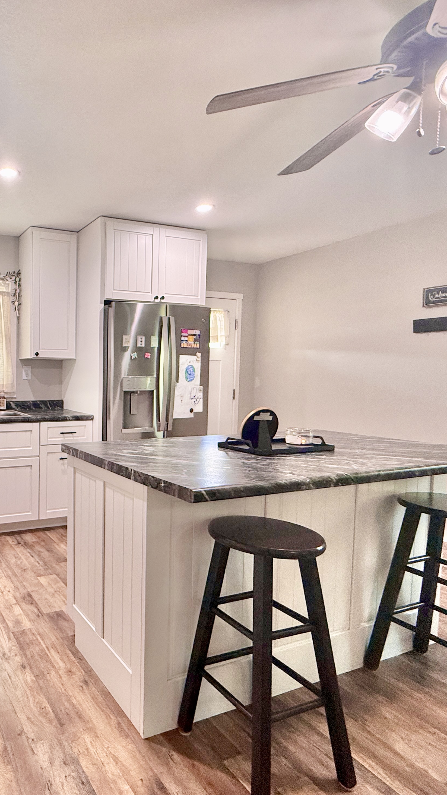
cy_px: 406
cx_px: 37
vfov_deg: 83.8
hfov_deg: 47.6
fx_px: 442
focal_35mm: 21
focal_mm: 2.22
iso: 250
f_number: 2.2
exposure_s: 1/120
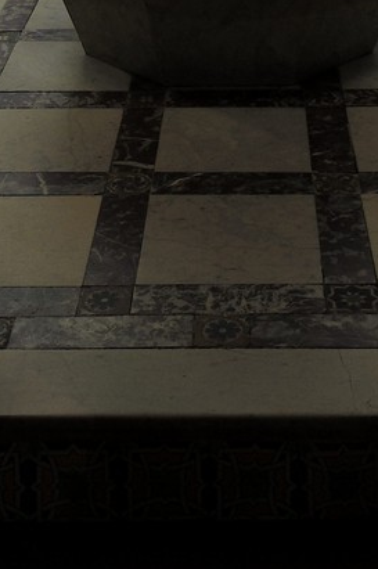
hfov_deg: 17.9
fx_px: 1199
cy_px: -411
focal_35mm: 76
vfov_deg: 20.3
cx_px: 231
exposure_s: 1.8
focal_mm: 13
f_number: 11
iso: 100
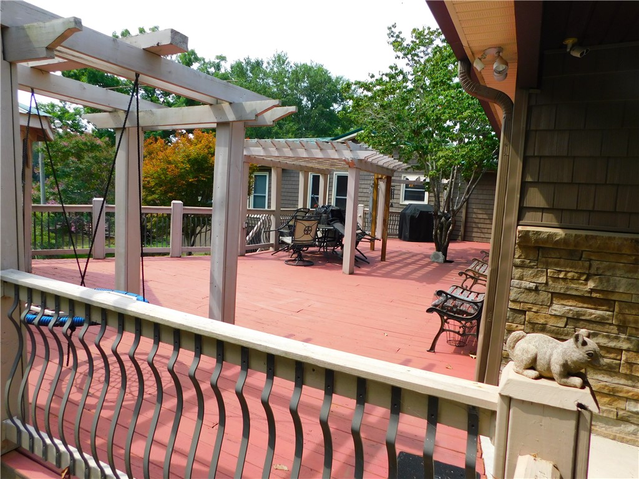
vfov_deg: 58.9
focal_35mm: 23
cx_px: 320
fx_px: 425
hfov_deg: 73.9
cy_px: 240
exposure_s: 1/800
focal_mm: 4
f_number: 3
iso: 125
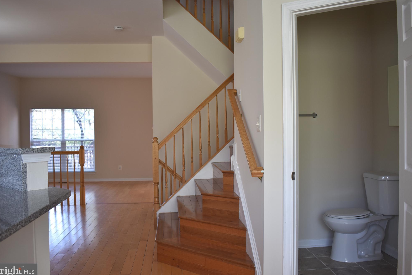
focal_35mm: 31
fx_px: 355
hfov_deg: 60.3
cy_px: 137
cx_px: 204
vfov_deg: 42.3
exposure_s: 1/80
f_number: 3.8
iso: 320
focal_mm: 20
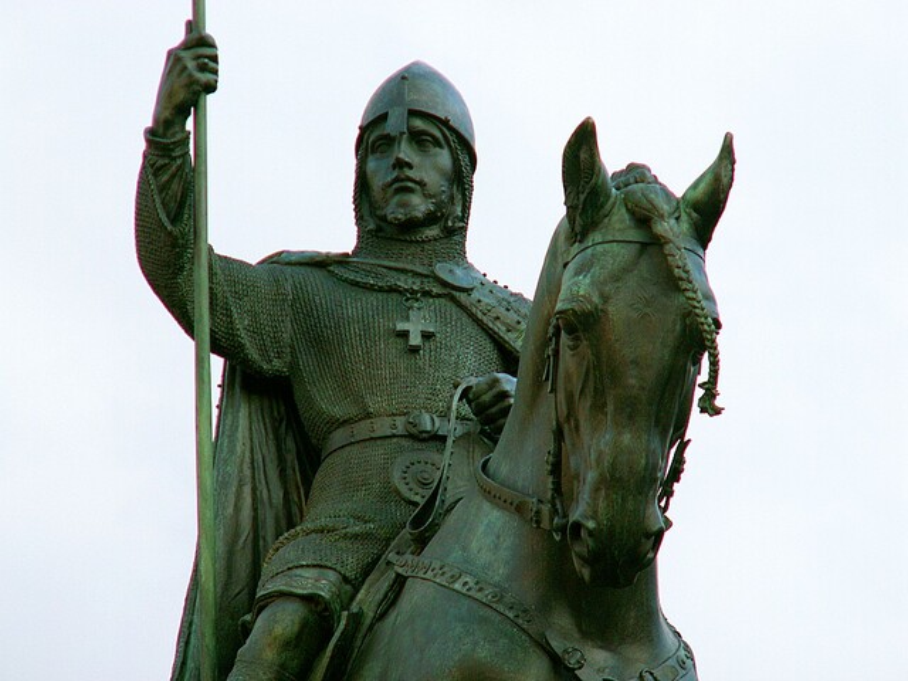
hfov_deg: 6.9
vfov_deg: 5.1
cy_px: 340
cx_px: 454
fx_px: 7581
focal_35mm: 289
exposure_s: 1/60
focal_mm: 47.4
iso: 80
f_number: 4.5
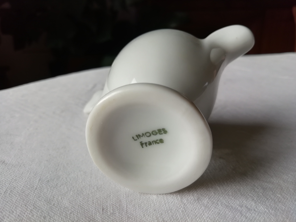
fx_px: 222
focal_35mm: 26
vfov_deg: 53.1
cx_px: 148
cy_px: 111
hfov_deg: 67.3
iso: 50
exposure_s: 1/173
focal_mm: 3.21
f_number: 2.2
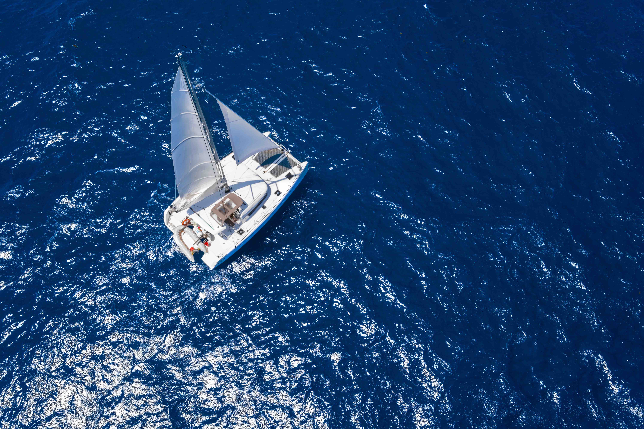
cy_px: 214
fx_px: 501
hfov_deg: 65.5
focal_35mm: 28
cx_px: 322
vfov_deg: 46.4
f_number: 8
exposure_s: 1/400
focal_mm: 19
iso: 100
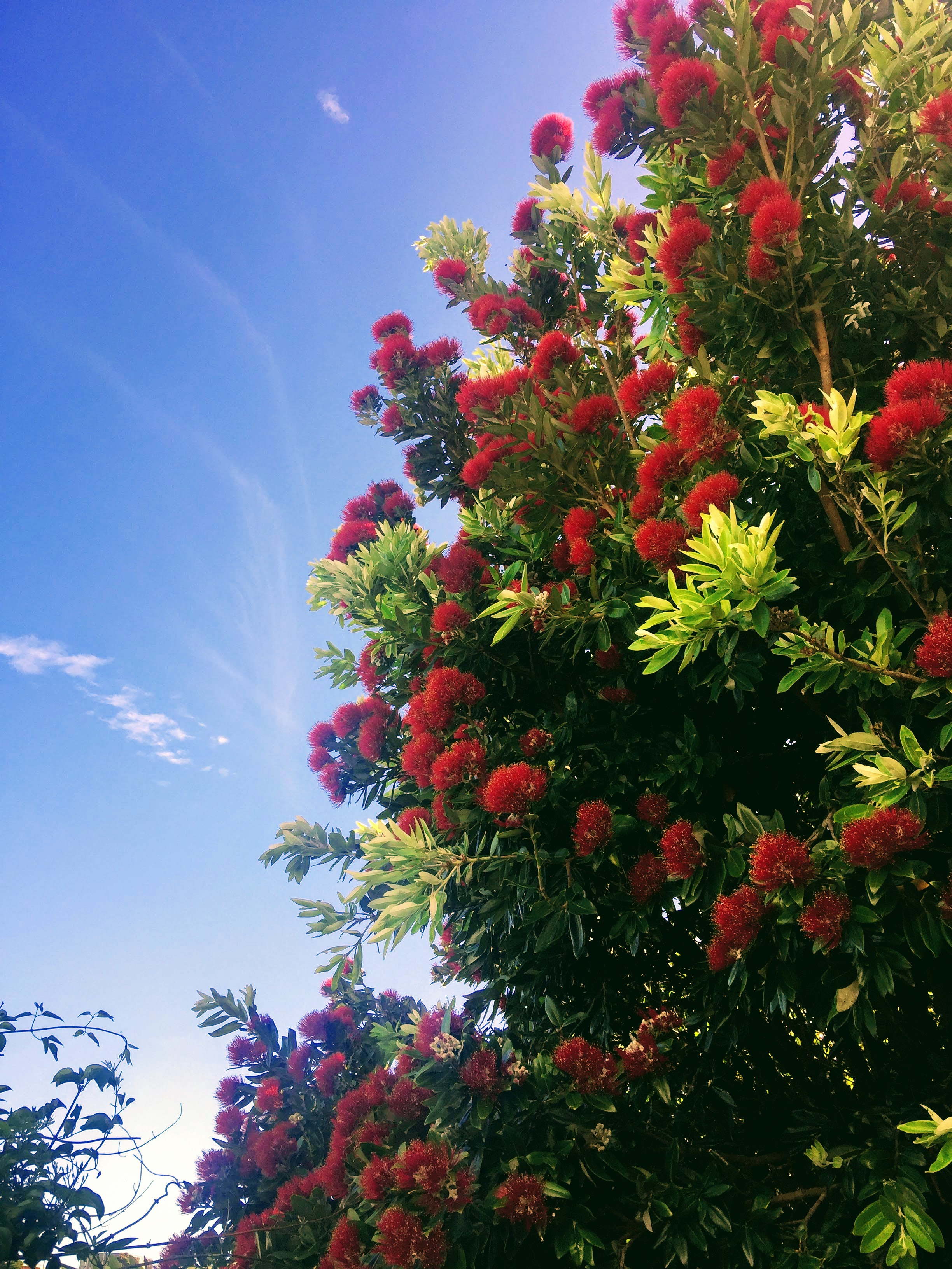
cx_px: 476
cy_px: 634
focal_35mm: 29
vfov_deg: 61.7
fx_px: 1063
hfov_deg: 48.2
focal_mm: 4.15
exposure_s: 1/706
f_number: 2.2
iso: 32
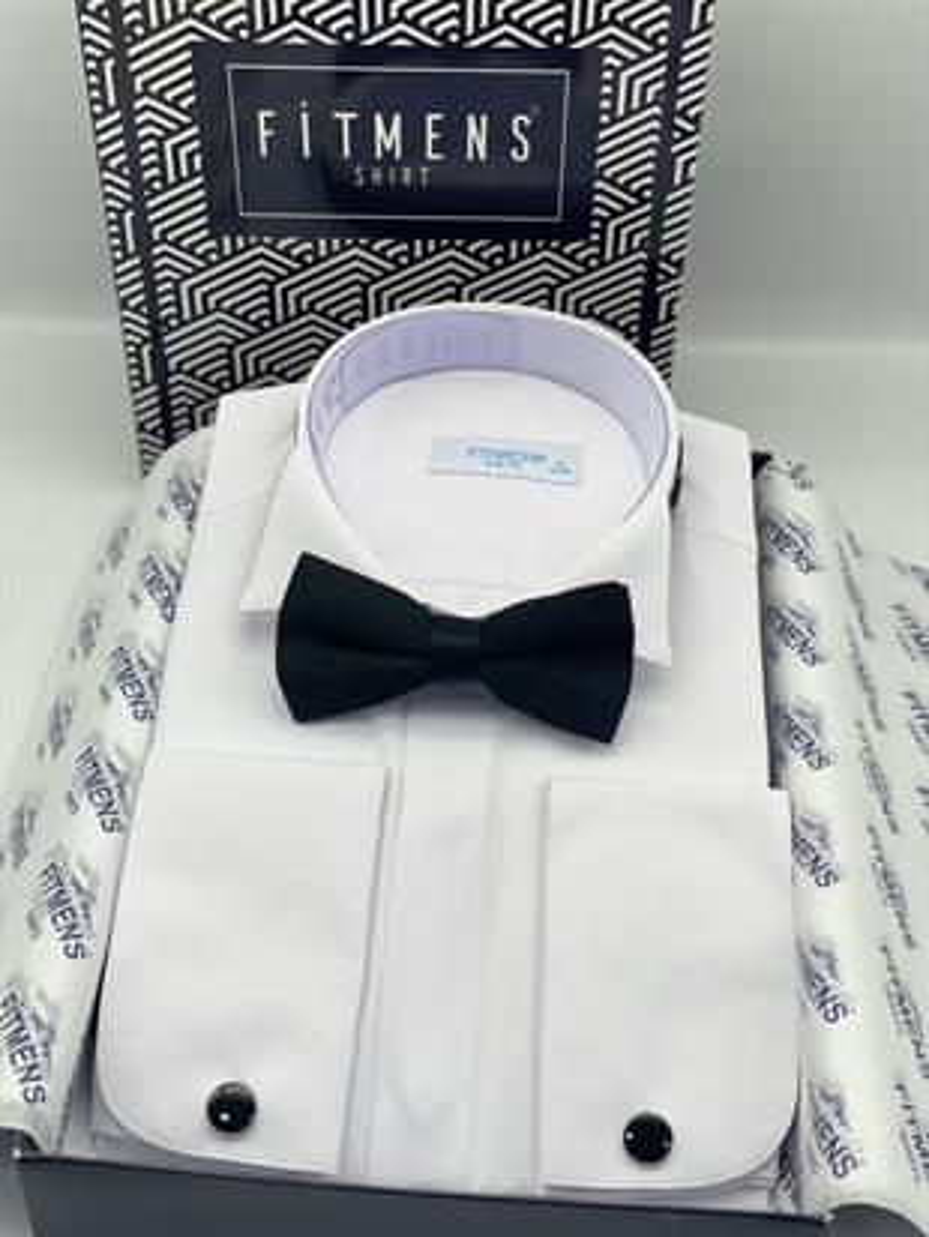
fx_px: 1860
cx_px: 464
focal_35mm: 52
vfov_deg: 36.8
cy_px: 618
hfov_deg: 28.0
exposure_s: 1/254
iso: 32
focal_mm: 6
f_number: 2
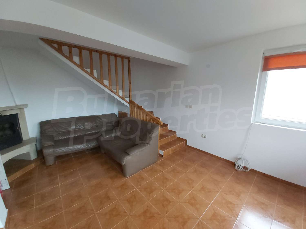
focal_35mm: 12
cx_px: 153
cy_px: 114
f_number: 2.2
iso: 250
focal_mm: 1.42
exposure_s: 1/25
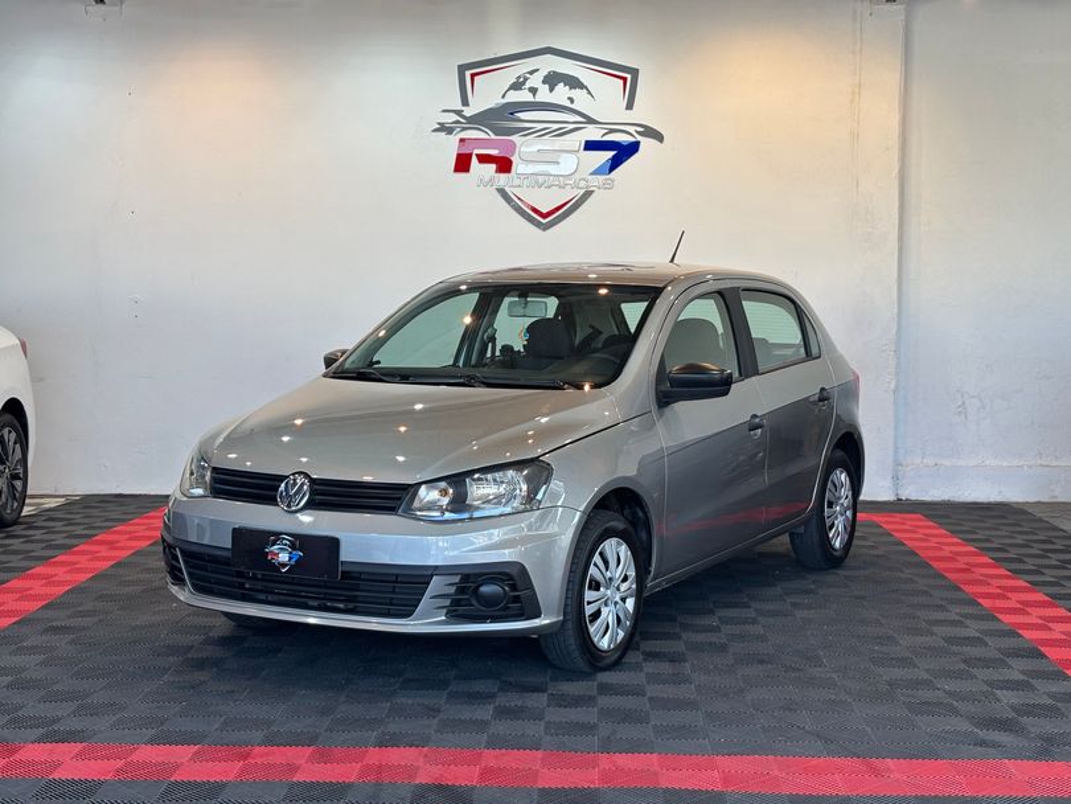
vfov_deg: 28.0
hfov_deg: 36.8
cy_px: 402
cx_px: 536
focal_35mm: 52
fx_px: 1609
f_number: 1.6
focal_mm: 5.96
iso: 25
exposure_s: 1/122
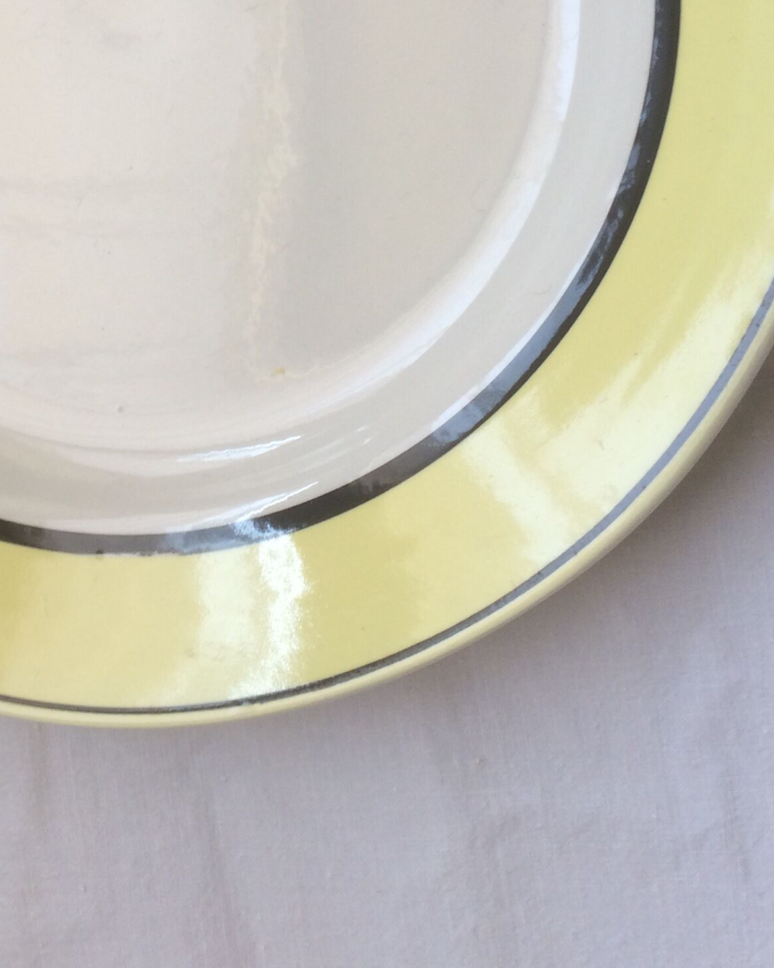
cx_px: 113
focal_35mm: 63
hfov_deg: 23.7
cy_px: 185
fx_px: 1805
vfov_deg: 29.3
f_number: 2.2
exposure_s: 1/50
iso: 32
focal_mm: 4.15
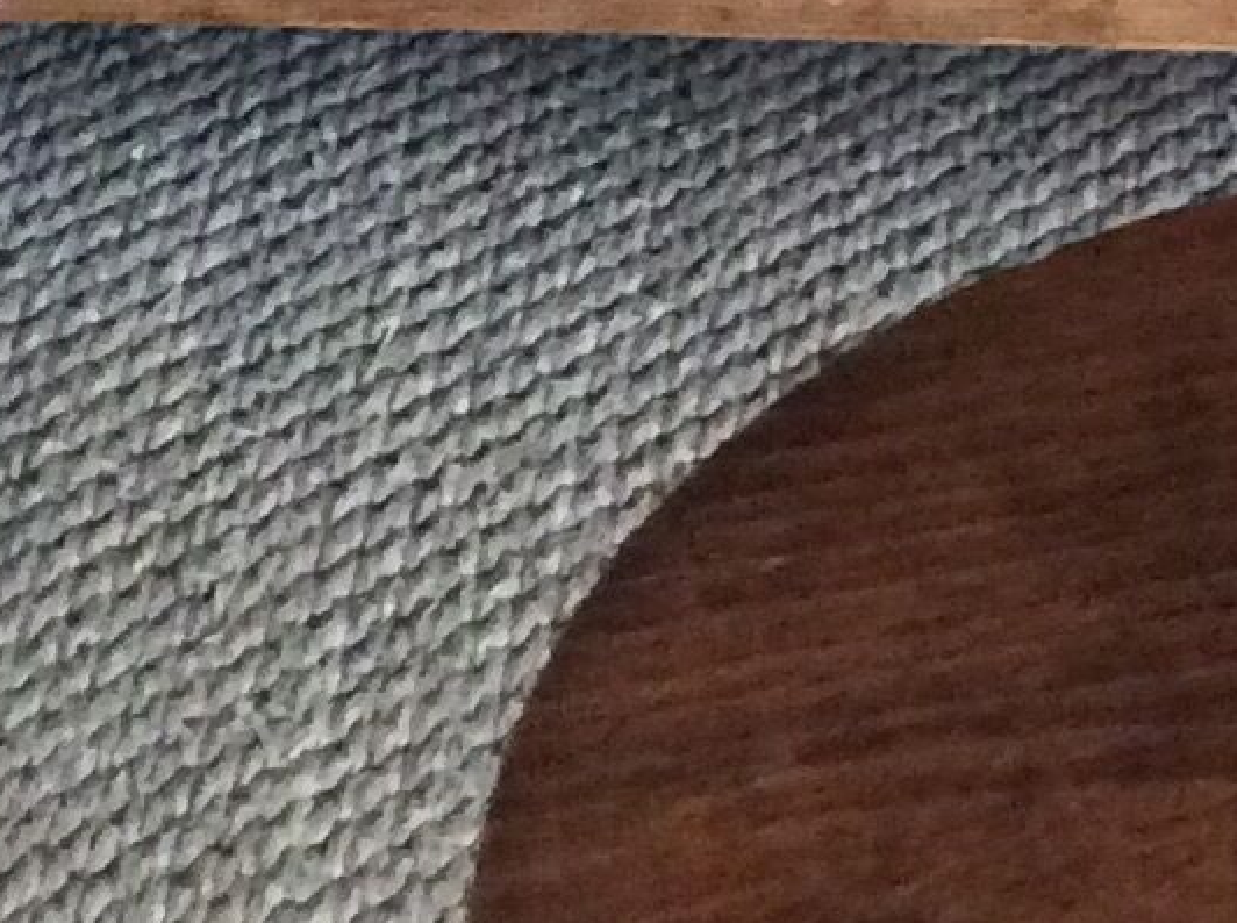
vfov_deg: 9.5
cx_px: 1807
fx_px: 5565
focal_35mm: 156
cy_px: 188
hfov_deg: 12.1
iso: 320
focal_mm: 3.3
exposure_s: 1/25
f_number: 2.4
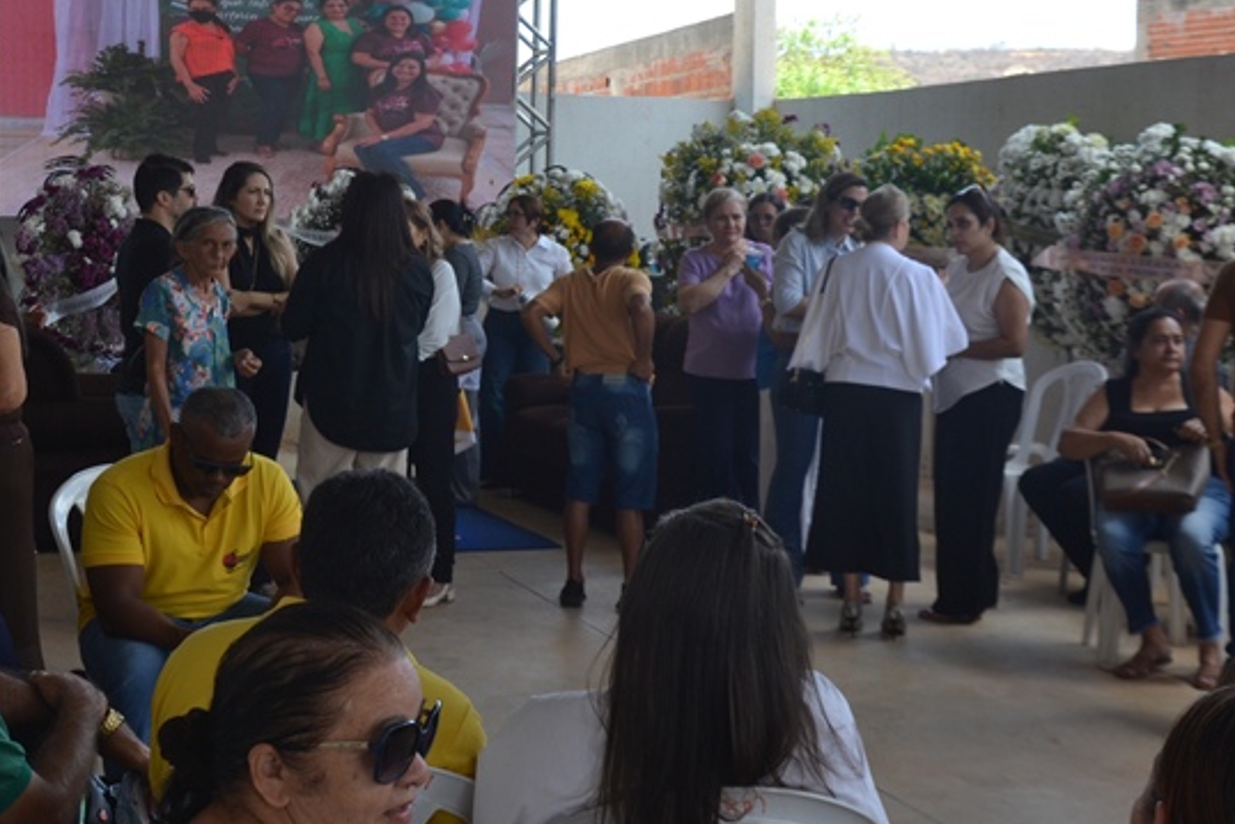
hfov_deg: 35.6
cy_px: 332
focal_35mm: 56
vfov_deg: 24.3
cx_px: 468
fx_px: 1913
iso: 125
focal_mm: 25
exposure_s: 1/125
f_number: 5.6
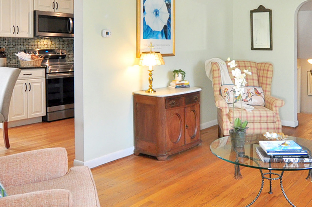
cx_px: 199
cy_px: 73
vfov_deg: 34.7
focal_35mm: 38
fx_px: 329
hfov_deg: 50.1
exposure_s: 1/60
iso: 400
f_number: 4.5
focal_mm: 10
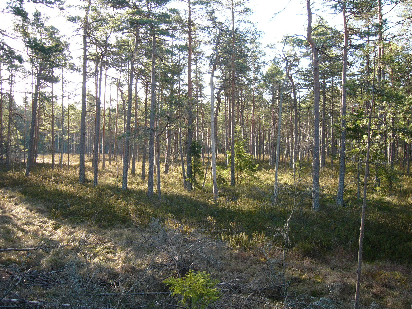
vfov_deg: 40.7
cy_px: 154
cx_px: 206
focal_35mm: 35
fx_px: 417
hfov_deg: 52.6
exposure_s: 1/100
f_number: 2.8
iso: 100
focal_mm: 5.8
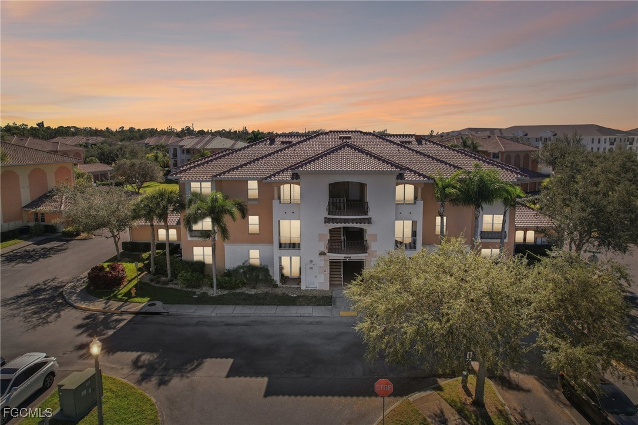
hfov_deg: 78.6
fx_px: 390
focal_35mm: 22
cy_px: 212
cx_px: 319
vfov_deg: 57.2
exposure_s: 1/160
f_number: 2.8
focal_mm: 8.4
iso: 100
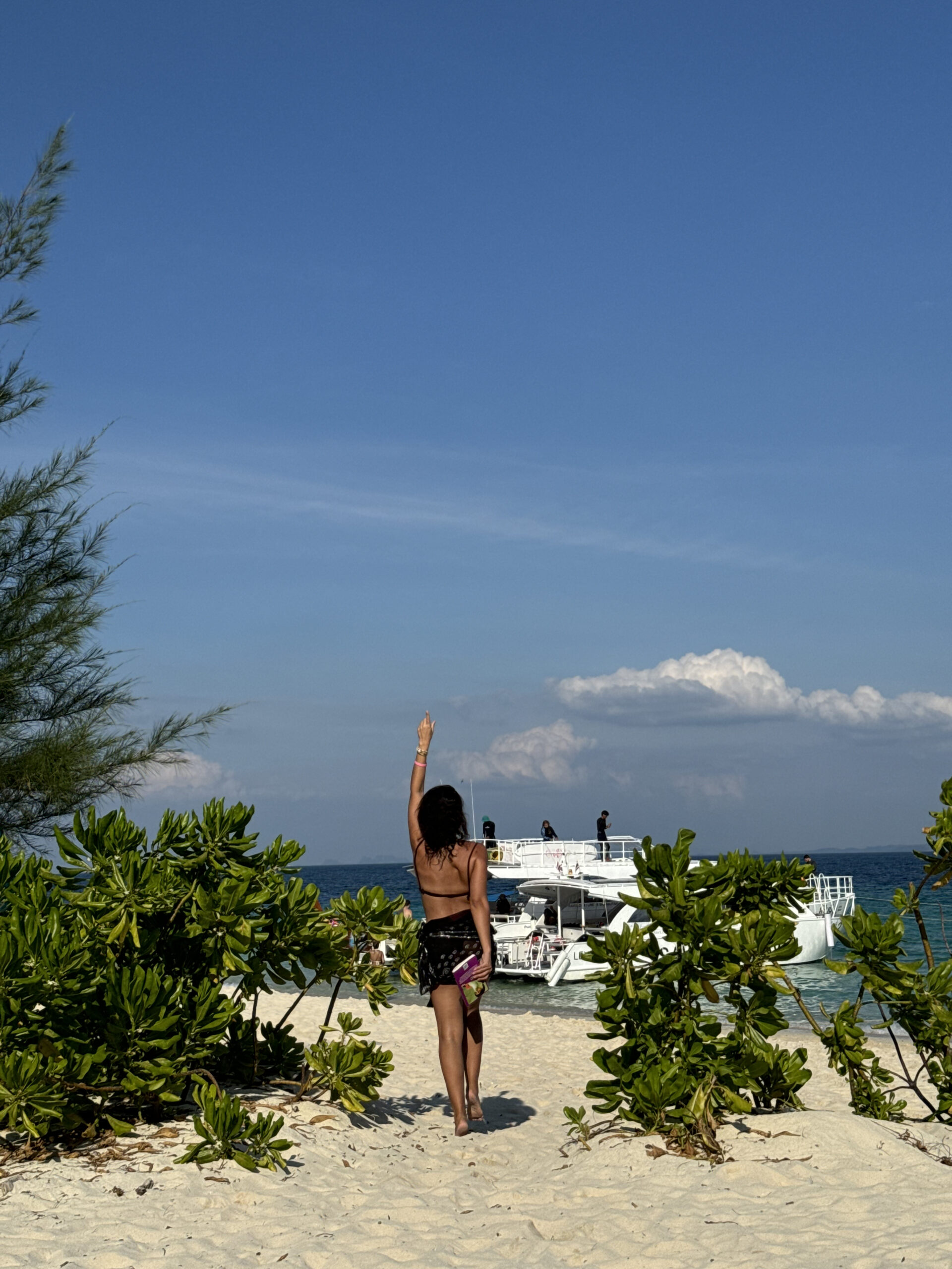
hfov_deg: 30.3
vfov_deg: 39.7
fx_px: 1760
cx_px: 476
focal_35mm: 48
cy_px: 634
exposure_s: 1/10526
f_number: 1.78
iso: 64
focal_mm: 6.76
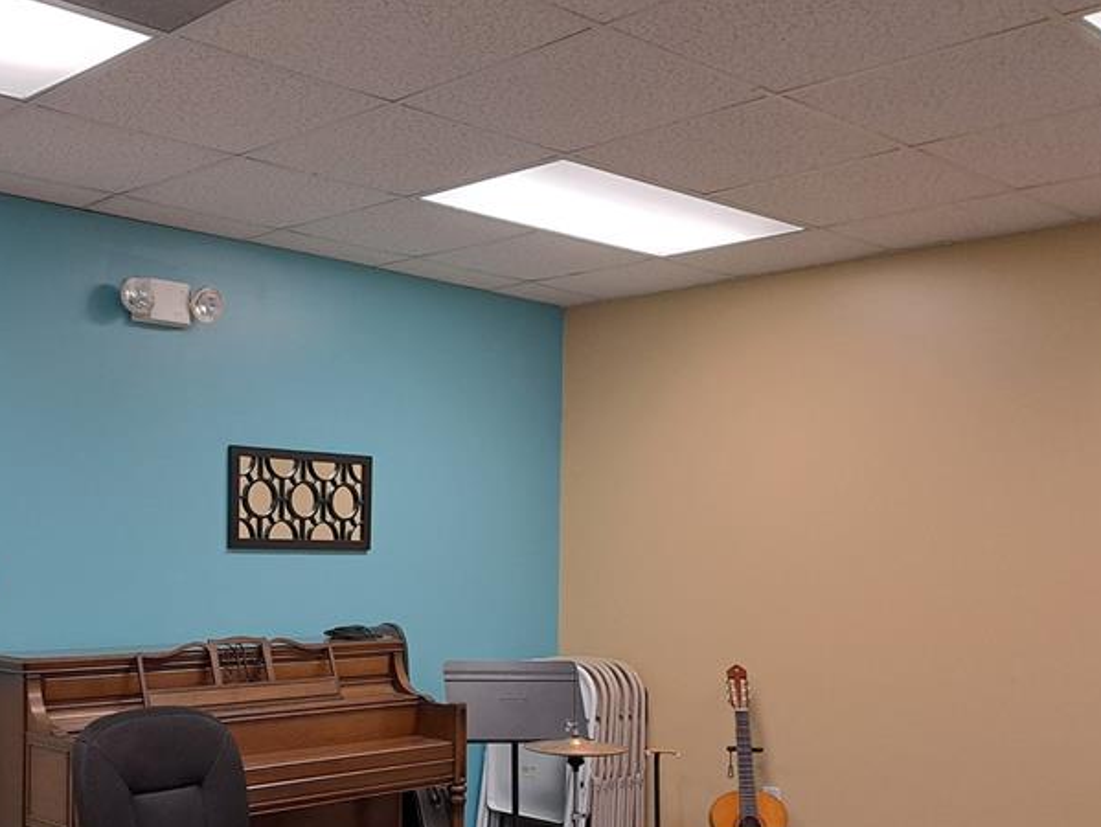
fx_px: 1305
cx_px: 335
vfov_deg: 34.7
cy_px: 584
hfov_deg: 44.8
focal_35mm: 41
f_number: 1.8
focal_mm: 5.23
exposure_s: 1/60
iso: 125
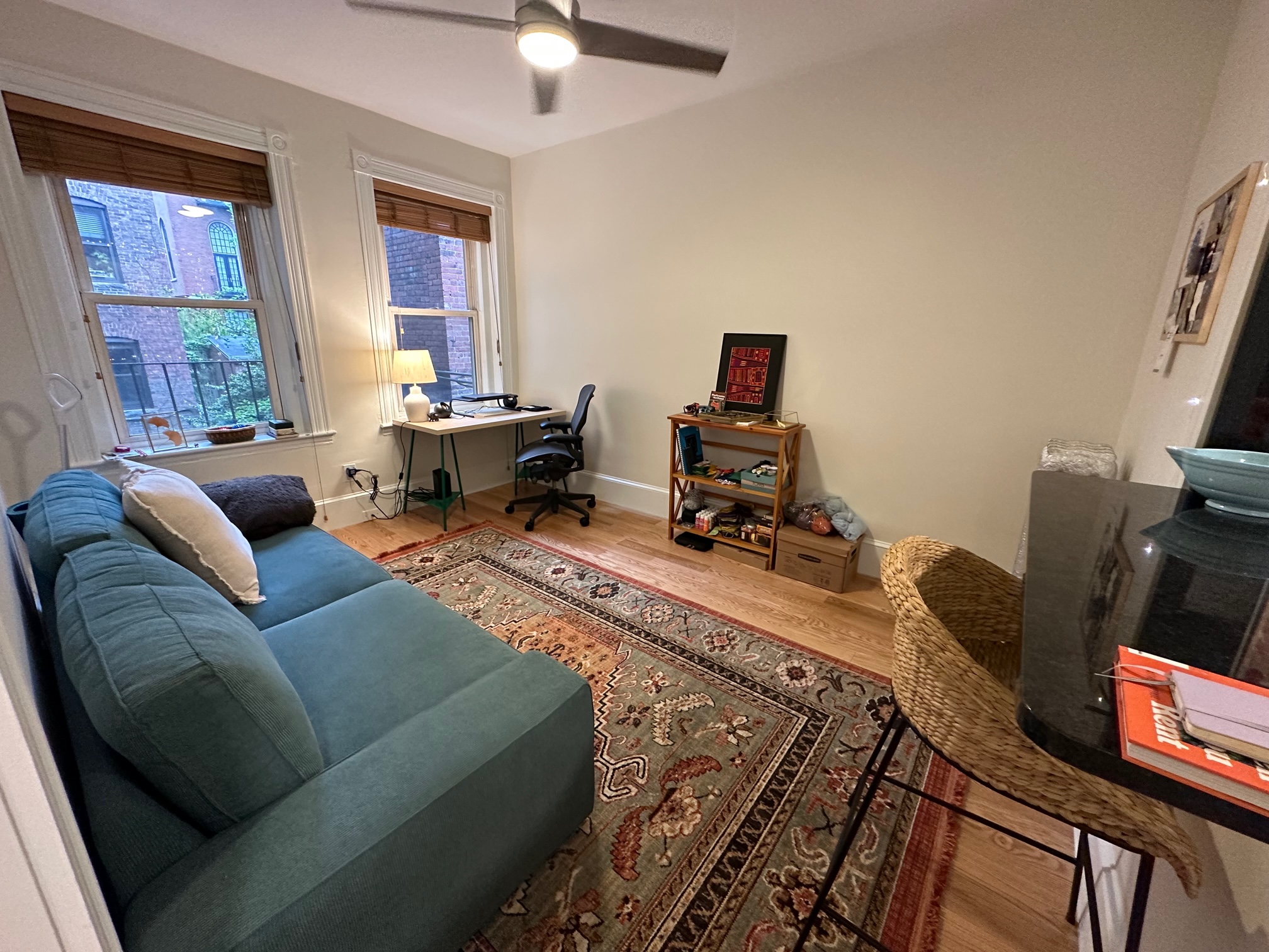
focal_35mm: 14
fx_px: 513
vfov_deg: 85.7
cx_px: 634
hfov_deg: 102.1
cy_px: 476
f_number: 2.2
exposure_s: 1/60
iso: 400
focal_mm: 2.22
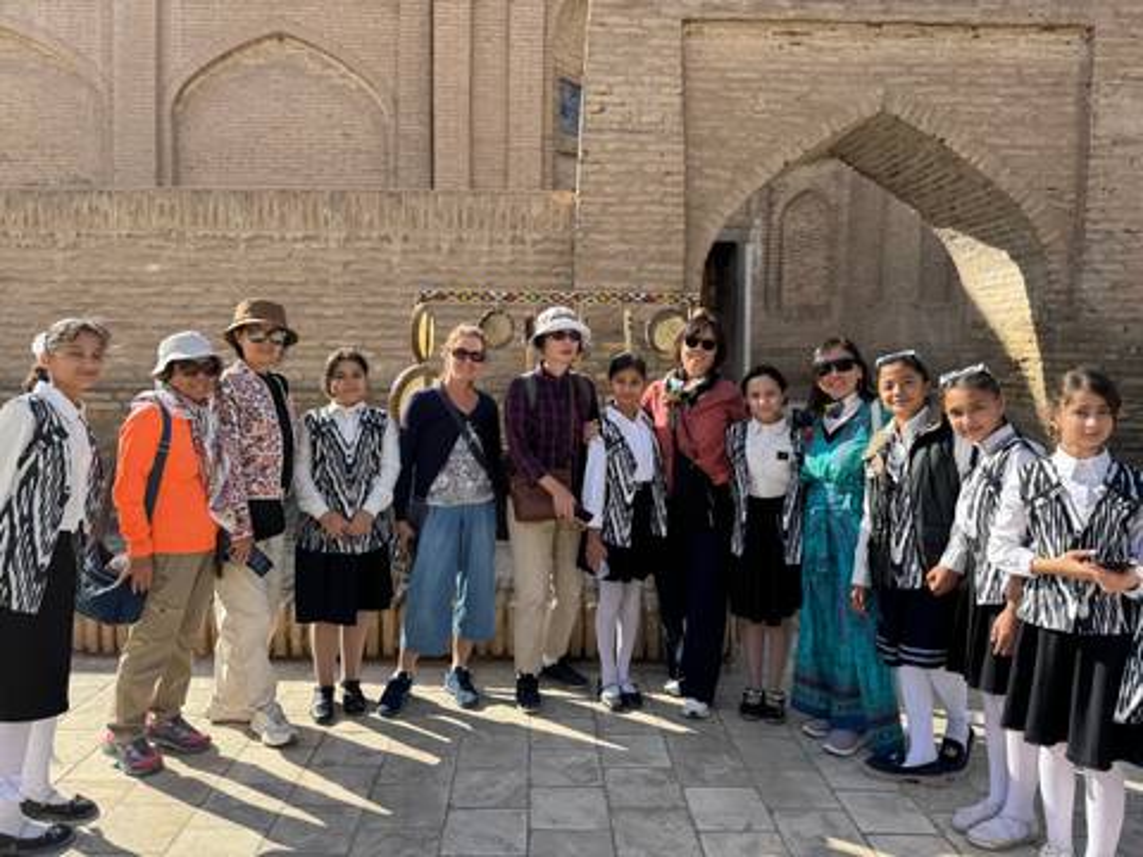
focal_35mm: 24
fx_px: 792
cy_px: 428
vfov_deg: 56.8
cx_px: 572
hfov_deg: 71.6
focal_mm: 6.76
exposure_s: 1/1637
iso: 80
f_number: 1.78
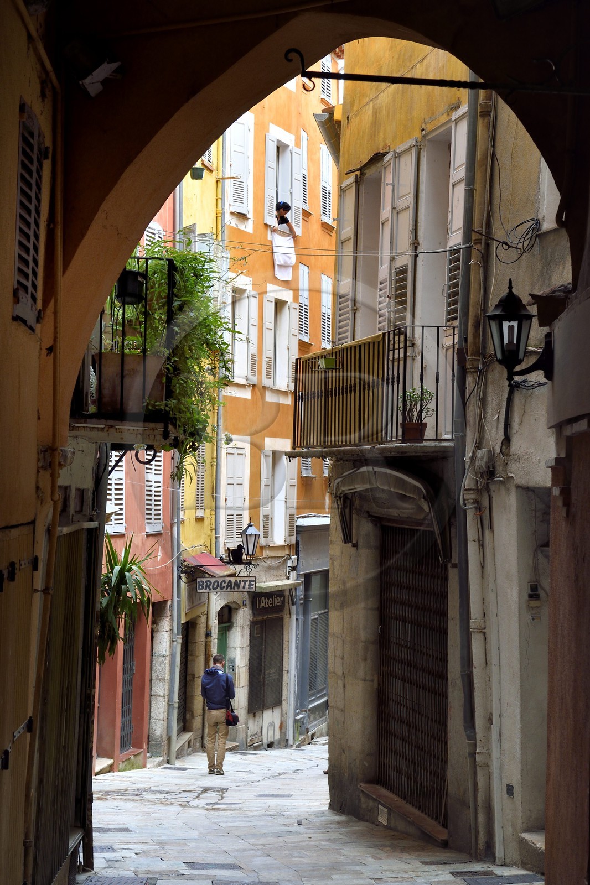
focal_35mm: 66
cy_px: 442
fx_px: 1623
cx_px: 295
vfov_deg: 30.5
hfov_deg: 20.6
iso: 800
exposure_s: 1/160
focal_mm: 66
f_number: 13
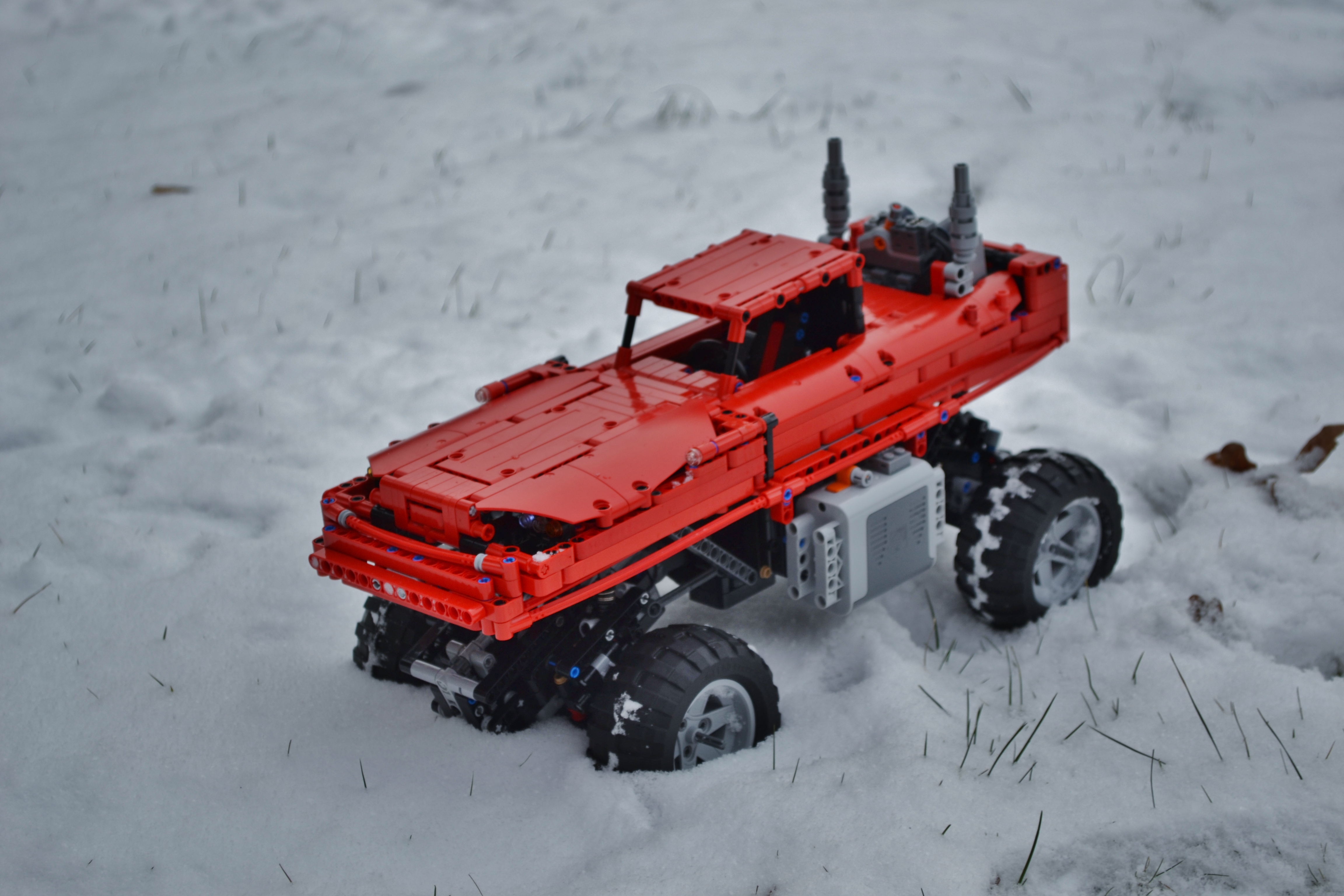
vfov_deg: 16.6
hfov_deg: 24.6
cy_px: 448
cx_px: 672
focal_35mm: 82
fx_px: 3080
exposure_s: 1/125
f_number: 5.6
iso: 100
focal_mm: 55
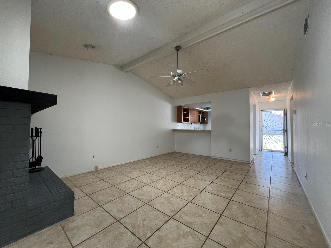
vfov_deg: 89.9
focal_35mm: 13
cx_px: 166
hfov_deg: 106.2
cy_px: 124
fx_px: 124
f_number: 1.8
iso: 160
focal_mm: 1.57
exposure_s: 1/60
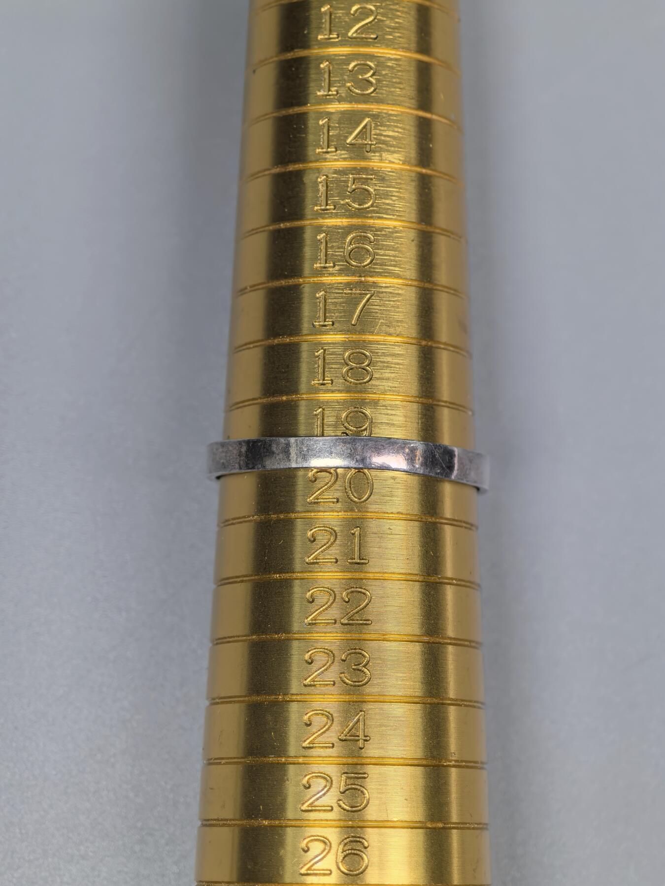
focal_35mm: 95
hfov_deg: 15.6
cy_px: 443
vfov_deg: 20.7
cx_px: 332
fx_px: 2433
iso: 80
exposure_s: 1/100
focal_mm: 14.6
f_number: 3
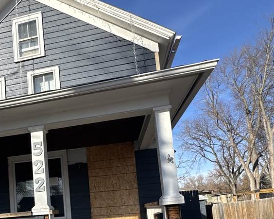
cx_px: 67
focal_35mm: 31
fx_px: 251
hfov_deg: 54.4
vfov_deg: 43.3
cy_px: 195
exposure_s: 1/1236
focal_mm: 2.22
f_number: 2.2
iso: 40
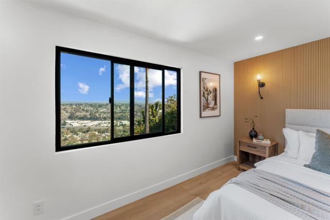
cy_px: 110
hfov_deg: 104.2
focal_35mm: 14
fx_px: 128
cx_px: 165
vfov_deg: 81.2
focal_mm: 14
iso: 640
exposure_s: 1/6
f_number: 11
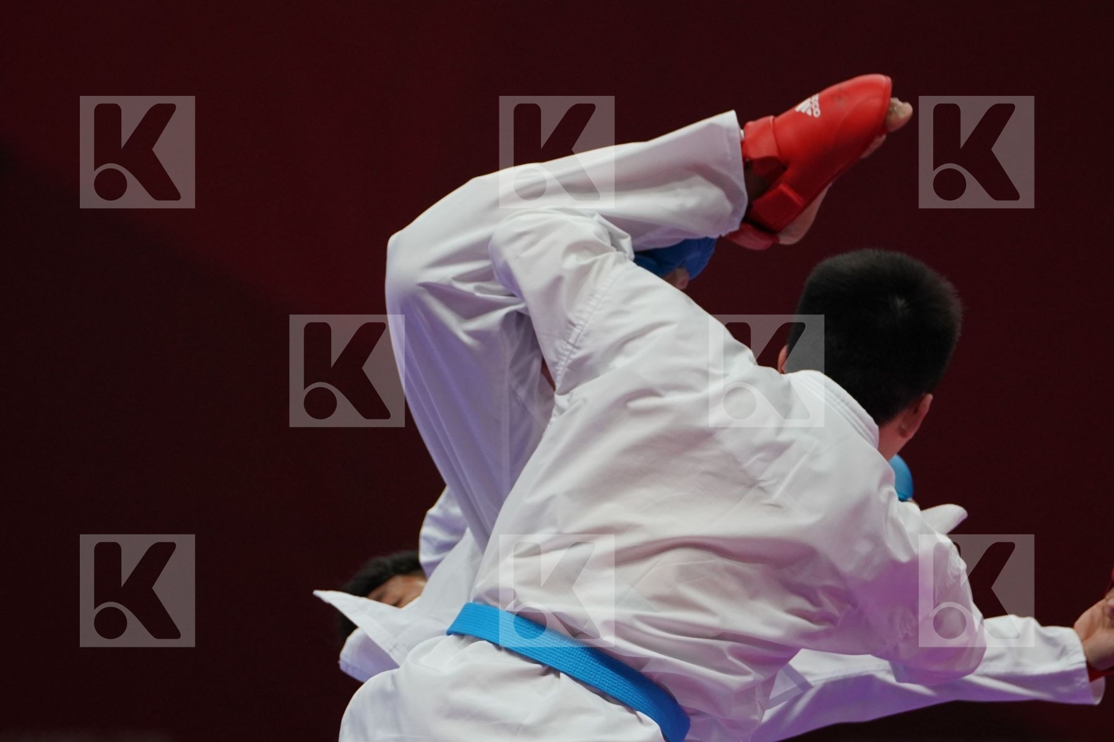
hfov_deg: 5.4
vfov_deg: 3.6
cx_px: 557
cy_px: 371
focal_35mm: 382
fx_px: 11820
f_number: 4
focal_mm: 255
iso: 2000
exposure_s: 1/1000
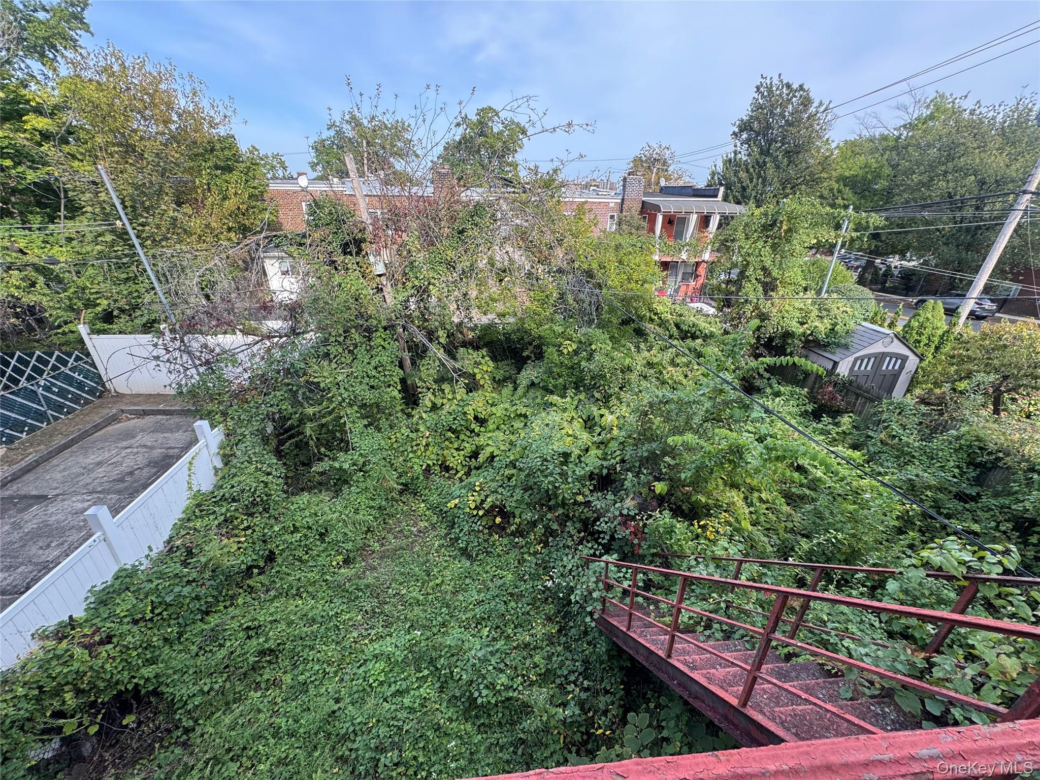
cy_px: 390
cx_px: 520
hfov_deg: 102.1
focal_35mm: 14
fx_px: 421
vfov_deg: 85.7
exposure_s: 1/241
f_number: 2.2
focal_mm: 2.22
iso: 40
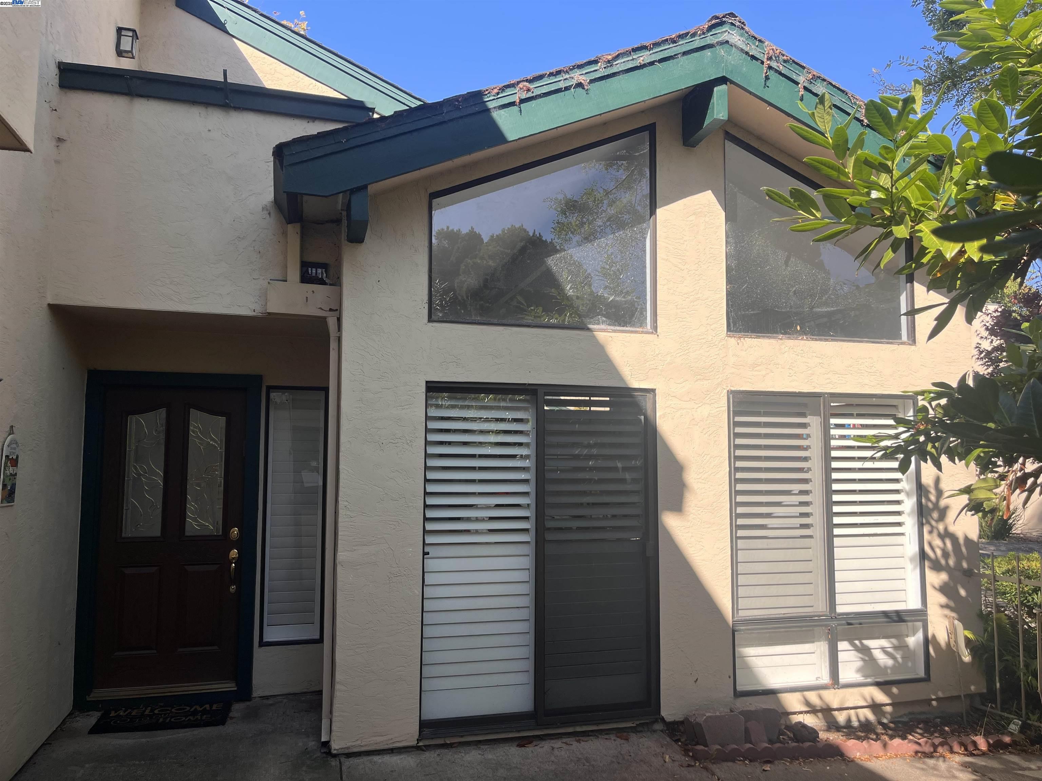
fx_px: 783
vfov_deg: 53.1
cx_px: 521
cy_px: 390
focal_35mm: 26
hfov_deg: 67.3
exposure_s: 1/1372
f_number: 1.6
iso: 50
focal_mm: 5.1
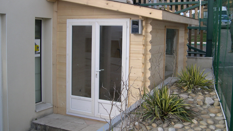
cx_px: 115
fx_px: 260
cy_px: 53
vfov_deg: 28.3
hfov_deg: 48.3
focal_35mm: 42
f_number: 2.8
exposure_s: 1/336
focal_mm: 8
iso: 100
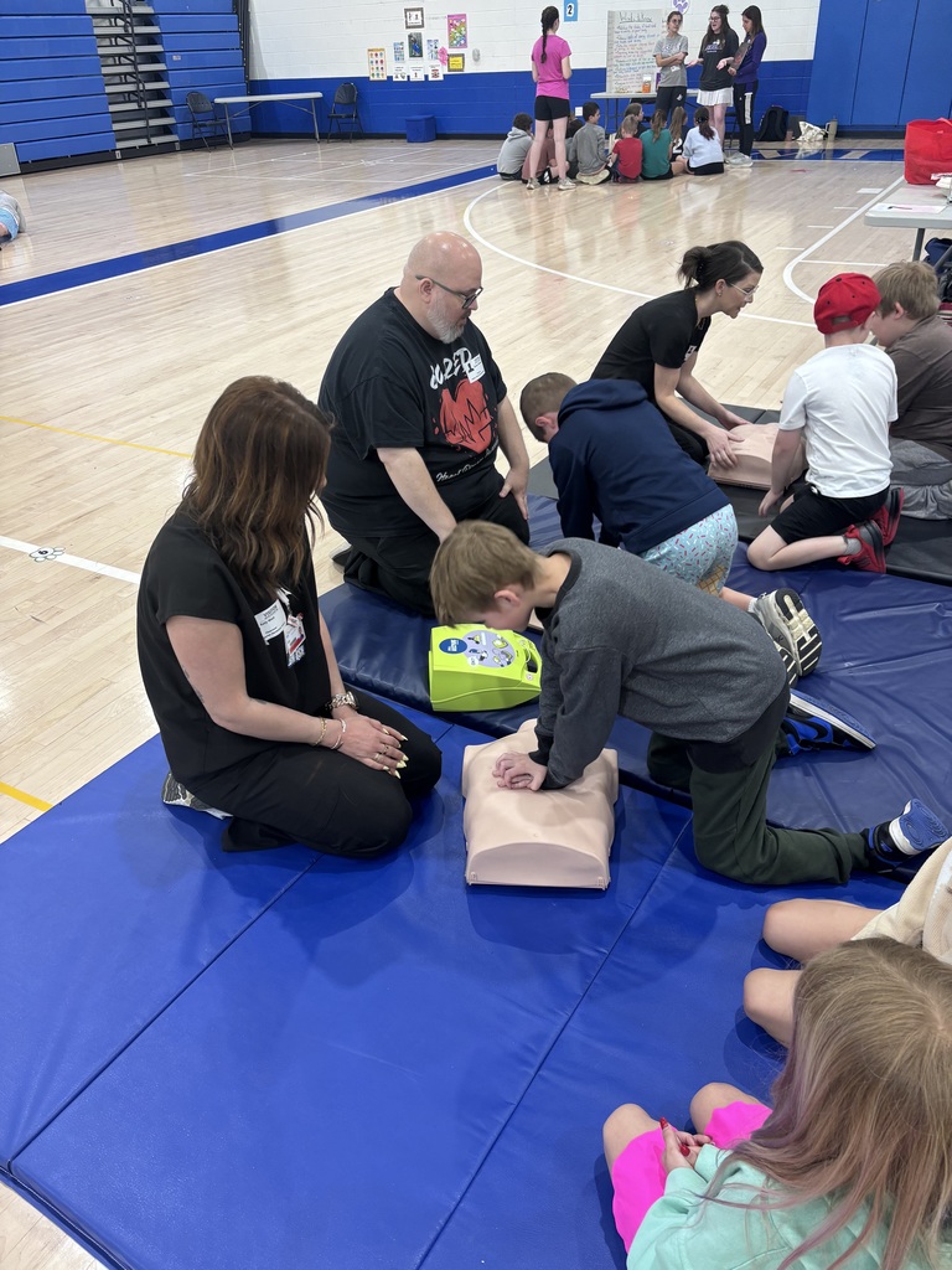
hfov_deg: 53.1
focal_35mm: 26
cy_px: 635
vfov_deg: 67.3
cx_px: 476
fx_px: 953
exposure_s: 1/60
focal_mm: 5.96
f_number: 1.6
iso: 80
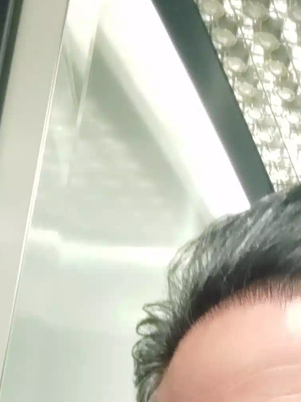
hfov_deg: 21.6
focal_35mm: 61
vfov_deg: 25.4
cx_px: 396
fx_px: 708
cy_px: 574
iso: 2975
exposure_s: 1/25
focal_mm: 2.87
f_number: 2.2
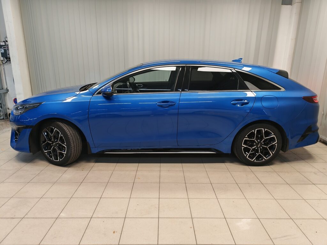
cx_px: 164
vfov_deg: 58.9
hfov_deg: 73.9
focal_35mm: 23
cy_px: 122
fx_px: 217
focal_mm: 5.4
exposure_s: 1/50
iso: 64
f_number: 1.6
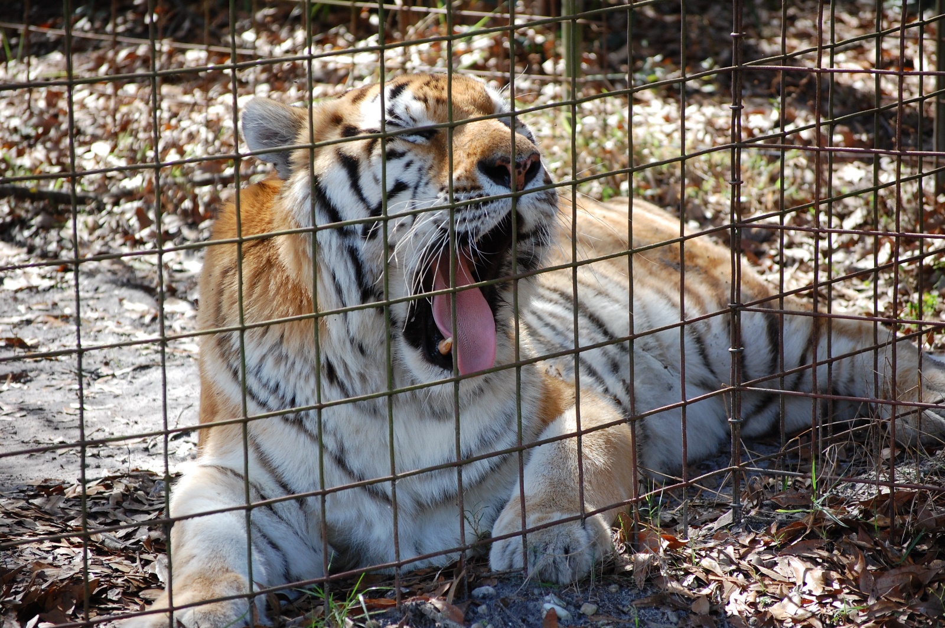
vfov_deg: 7.9
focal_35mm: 174
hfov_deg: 11.8
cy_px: 314
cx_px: 472
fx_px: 4562
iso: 400
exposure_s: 1/400
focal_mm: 116
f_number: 5
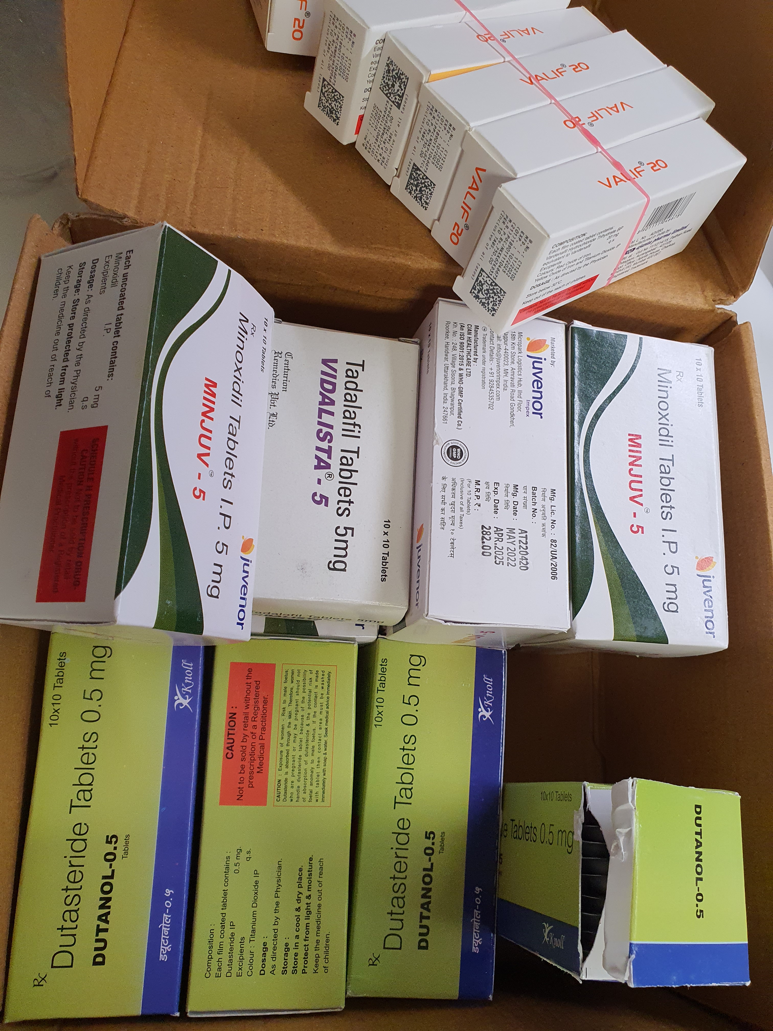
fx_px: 774
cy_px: 516
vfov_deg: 67.3
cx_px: 386
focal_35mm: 26
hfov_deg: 53.1
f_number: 2.4
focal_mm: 4.3
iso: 200
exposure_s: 1/120
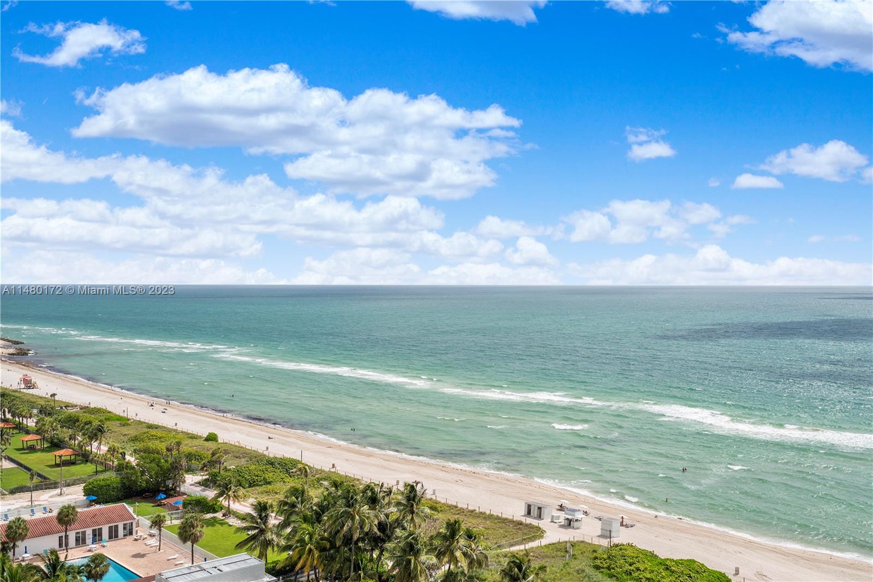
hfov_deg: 54.4
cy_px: 291
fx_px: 849
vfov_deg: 37.8
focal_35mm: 35
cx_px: 436
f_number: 10
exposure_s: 1/320
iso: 100
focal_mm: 35
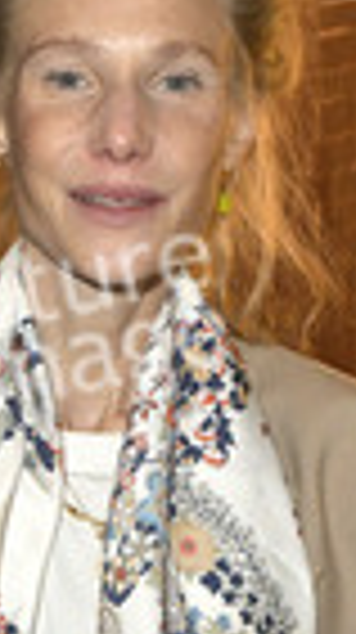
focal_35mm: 113
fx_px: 1902
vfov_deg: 18.7
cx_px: 126
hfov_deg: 10.7
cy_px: 567
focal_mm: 38
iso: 2000
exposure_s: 1/160
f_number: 7.1
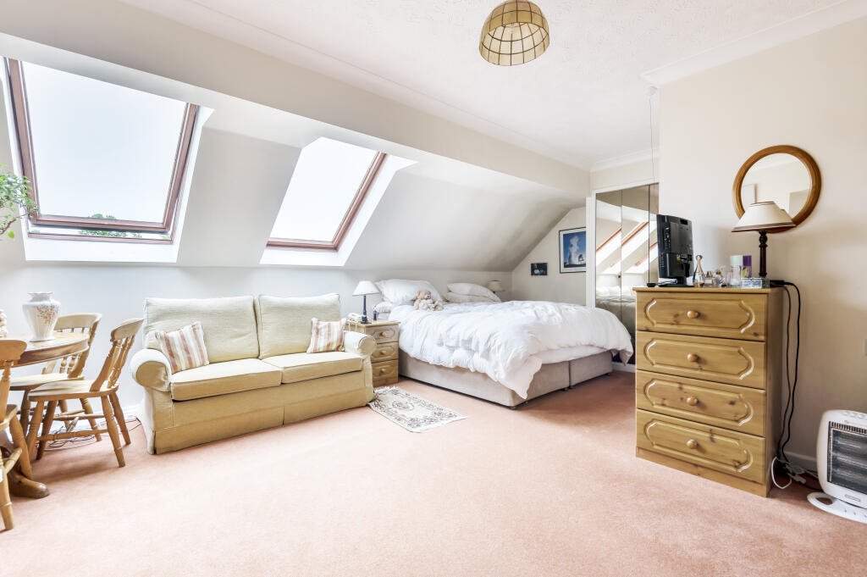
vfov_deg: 73.7
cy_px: 288
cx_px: 434
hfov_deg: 96.8
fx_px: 385
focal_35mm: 16
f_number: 9
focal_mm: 16
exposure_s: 1/25
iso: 250
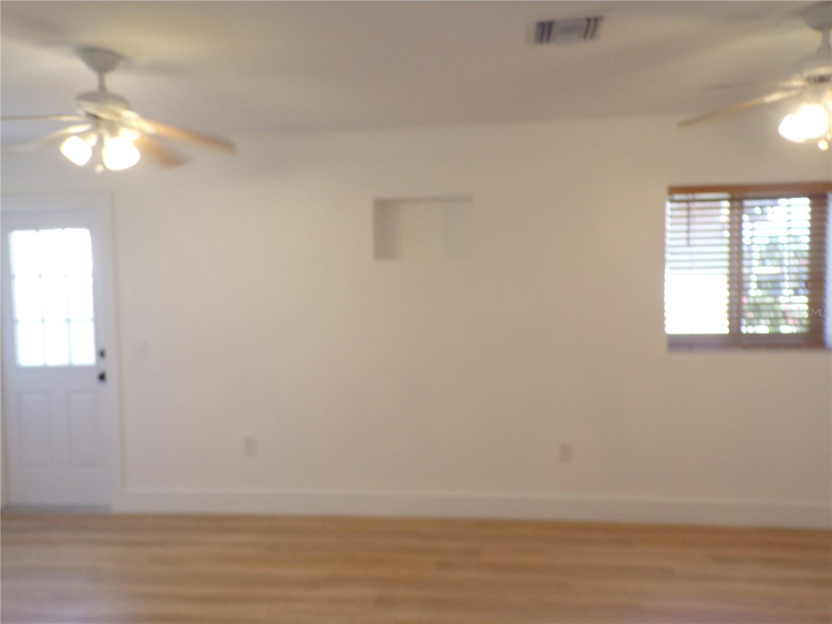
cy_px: 312
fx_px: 673
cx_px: 416
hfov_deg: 63.4
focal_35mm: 28
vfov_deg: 49.7
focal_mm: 5
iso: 148
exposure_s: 1/34
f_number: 3.1
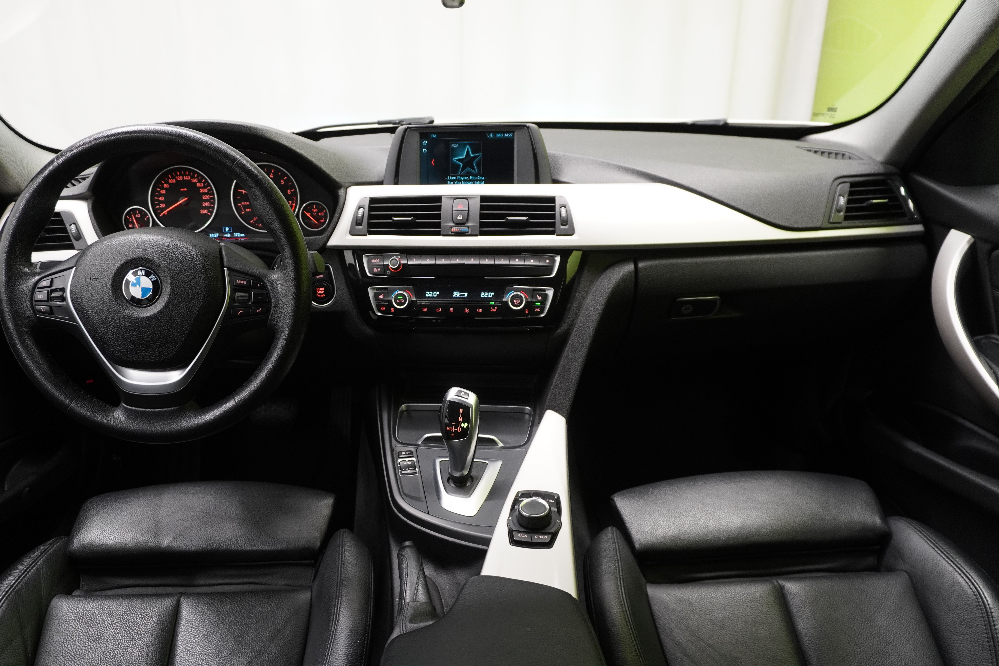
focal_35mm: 27
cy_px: 363
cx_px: 463
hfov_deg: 67.3
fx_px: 749
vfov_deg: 47.9
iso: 800
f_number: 3.5
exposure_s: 1/30
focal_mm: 16
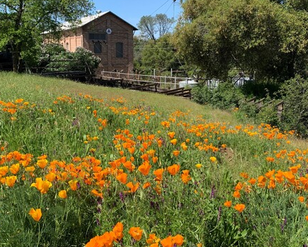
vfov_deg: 44.6
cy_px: 117
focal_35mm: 33
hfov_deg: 54.2
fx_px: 301
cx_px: 146
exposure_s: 1/1406
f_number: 1.8
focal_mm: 4.25
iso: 25
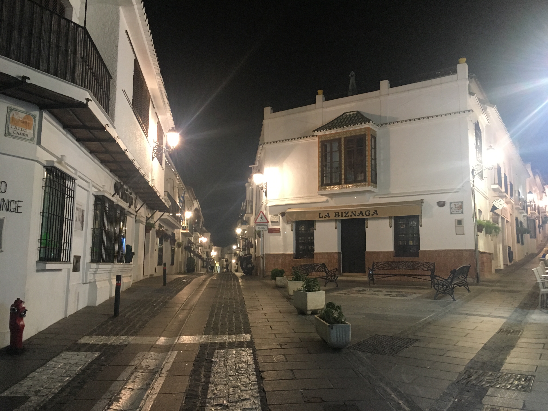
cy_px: 206
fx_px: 459
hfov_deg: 61.7
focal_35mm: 29
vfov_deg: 48.2
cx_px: 274
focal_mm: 4.15
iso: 200
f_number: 2.2
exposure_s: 1/20
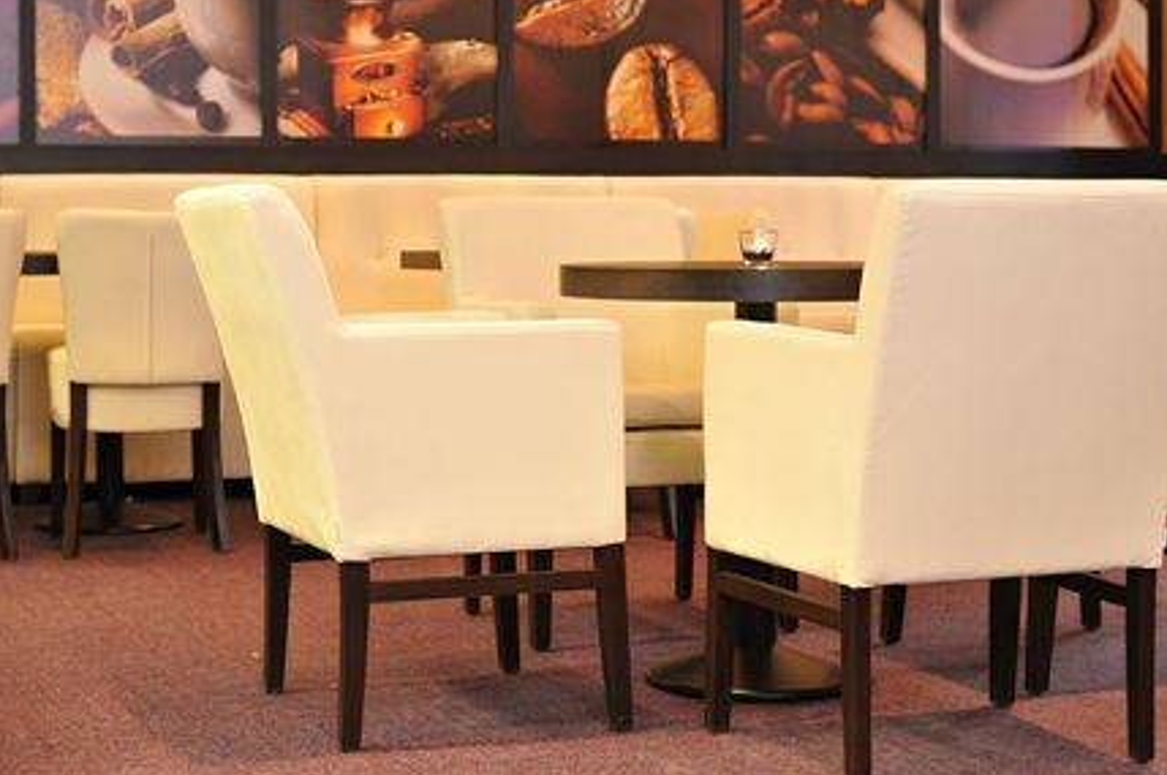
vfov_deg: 19.4
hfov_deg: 28.9
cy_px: 298
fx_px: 2267
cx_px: 571
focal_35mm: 70
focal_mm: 50
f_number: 4.5
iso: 200
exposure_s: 1/4
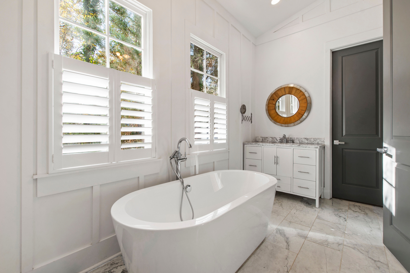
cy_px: 136
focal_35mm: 15
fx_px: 171
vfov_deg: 77.3
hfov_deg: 100.4
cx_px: 205
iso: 100
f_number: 8
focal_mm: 10
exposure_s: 1/5
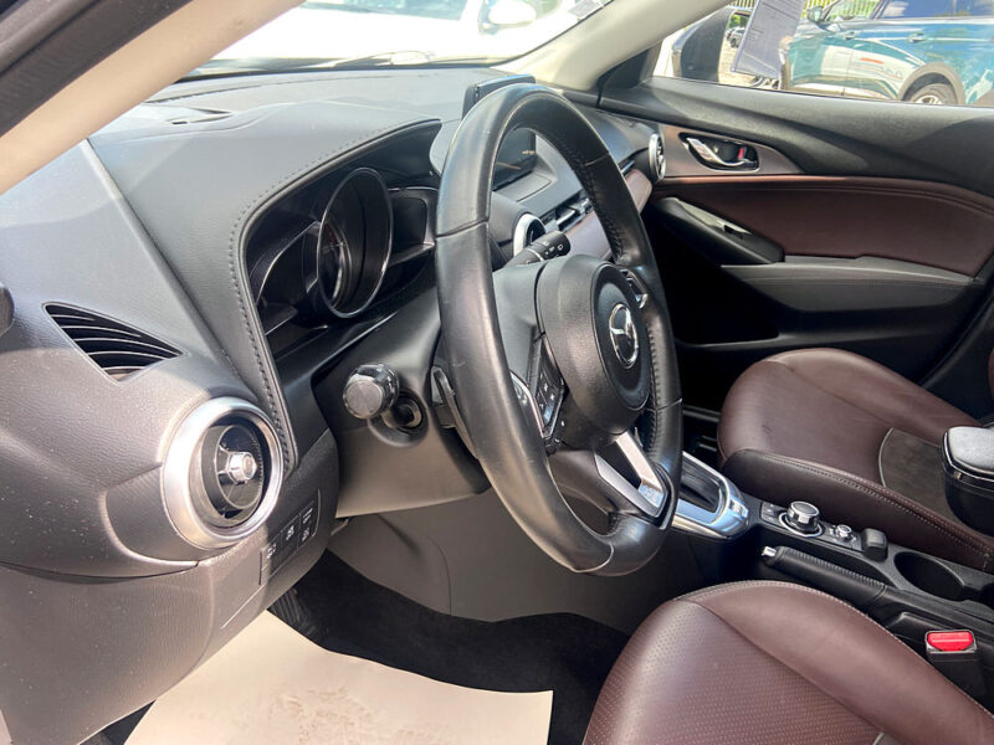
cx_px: 497
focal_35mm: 26
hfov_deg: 67.3
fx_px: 747
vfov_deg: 53.1
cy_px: 372
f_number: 1.8
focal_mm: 4.25
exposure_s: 1/162
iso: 32
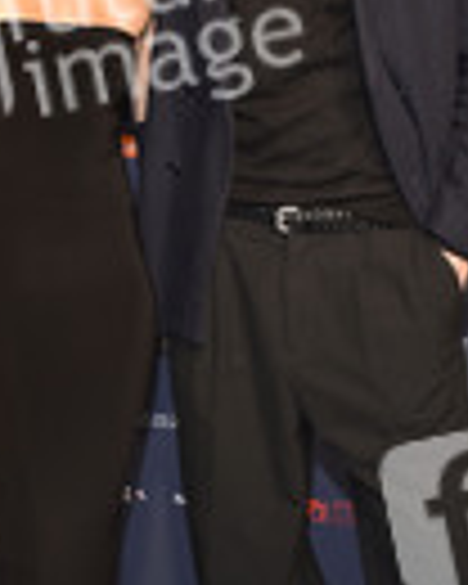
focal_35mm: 101
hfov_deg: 15.2
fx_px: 1749
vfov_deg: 19.0
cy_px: 266
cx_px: 202
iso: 1250
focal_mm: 35
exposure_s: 1/200
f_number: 7.1
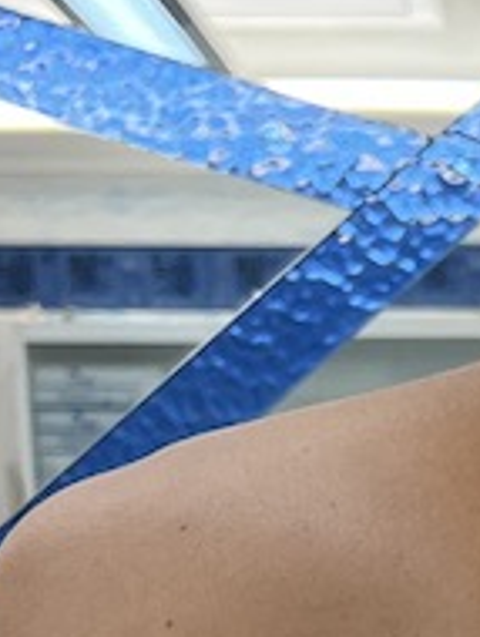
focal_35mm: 140
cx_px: 822
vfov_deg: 13.1
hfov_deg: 10.1
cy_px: 1033
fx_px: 2583
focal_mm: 5.7
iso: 64
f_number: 1.5
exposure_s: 1/100
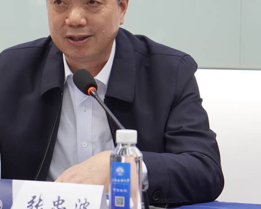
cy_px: 87
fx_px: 958
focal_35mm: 124
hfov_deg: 15.5
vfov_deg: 12.4
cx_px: 89
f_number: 4
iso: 2000
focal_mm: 50
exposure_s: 1/160
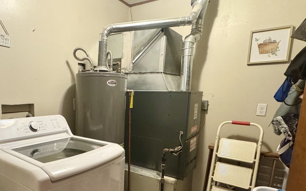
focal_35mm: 25
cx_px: 102
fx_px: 208
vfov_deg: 48.4
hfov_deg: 70.5
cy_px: 129
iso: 800
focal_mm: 2.22
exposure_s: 1/60
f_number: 2.2
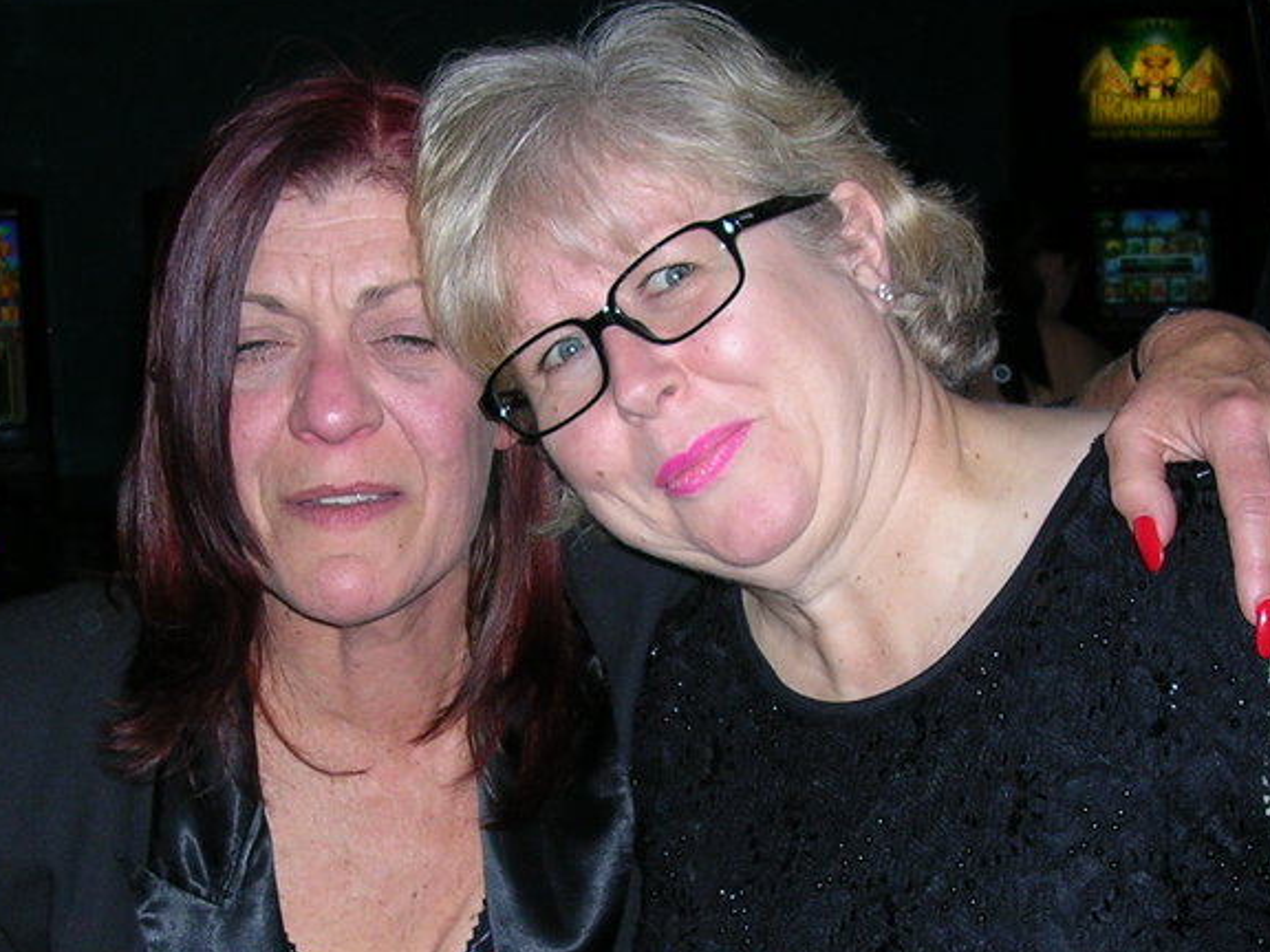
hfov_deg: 29.4
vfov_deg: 22.1
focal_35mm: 66
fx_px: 2421
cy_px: 674
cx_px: 620
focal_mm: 5.8
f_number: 2.8
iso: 50
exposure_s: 1/60.1
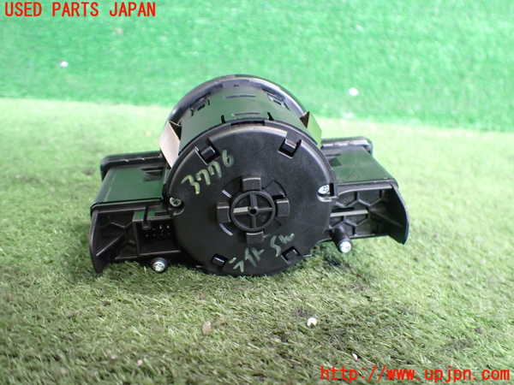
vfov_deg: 46.8
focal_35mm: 30
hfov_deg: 60.0
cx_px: 257
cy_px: 192
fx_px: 445
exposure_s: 1/30
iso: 1000
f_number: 2.3
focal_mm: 5.4
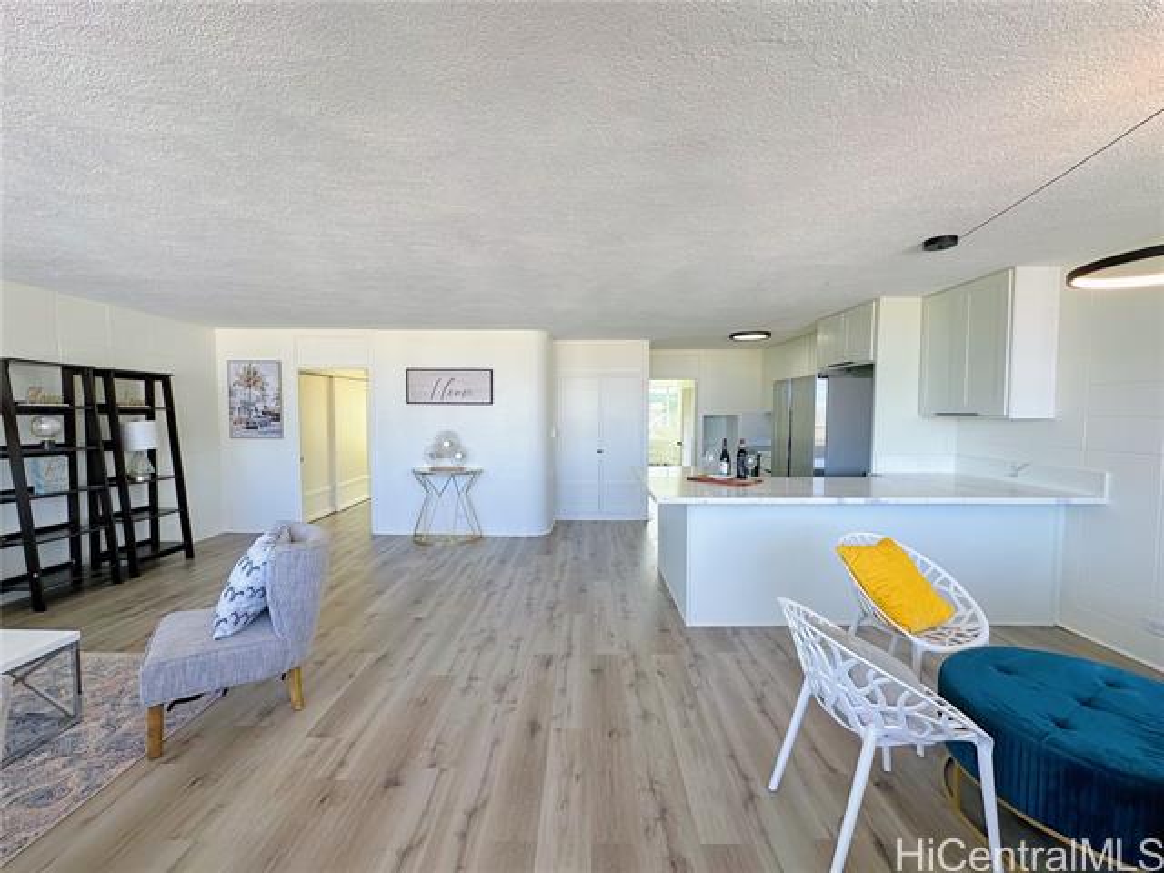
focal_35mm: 14
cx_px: 582
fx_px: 471
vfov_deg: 85.7
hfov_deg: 102.1
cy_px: 436
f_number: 2.2
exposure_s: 1/169
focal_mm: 2.22
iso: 40
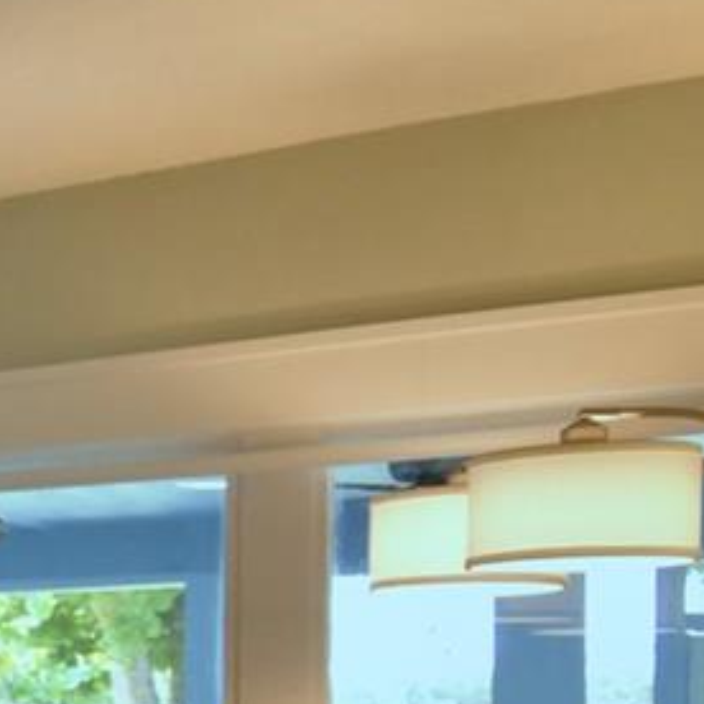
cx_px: -1069
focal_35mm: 74
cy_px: 752
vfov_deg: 22.2
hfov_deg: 14.0
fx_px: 1703
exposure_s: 1/80
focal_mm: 10
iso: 400
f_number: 4.5
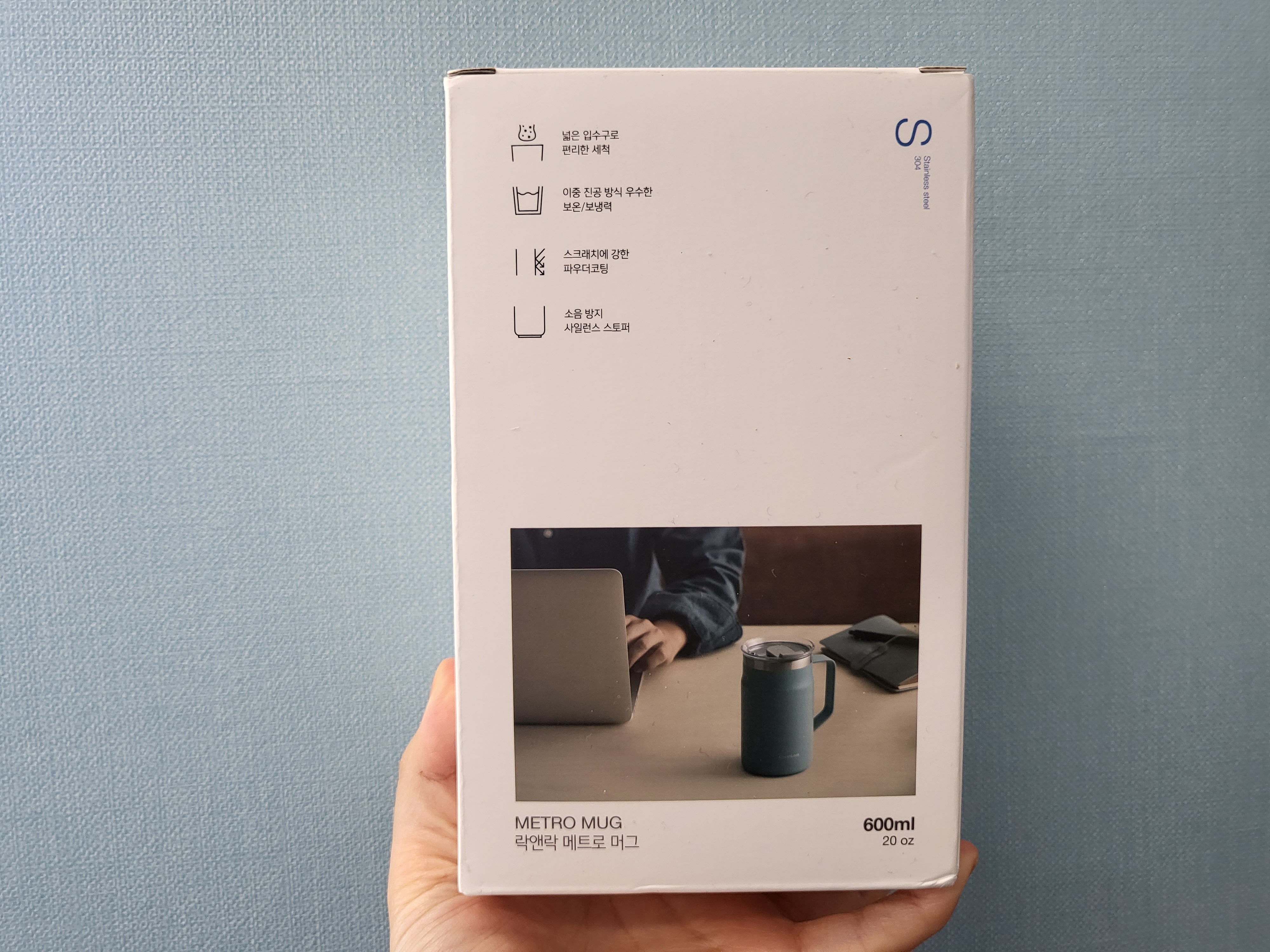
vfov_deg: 53.1
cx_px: 635
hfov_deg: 67.3
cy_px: 476
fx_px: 954
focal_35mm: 26
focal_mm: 4.25
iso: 160
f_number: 1.8
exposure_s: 1/120
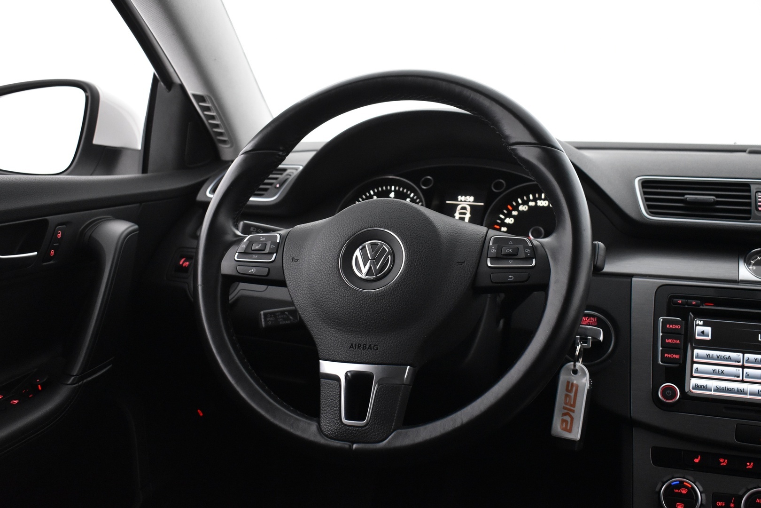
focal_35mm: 39
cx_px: 380
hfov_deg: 49.6
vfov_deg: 34.2
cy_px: 254
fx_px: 824
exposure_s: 1/40
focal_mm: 26
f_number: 4
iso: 2800
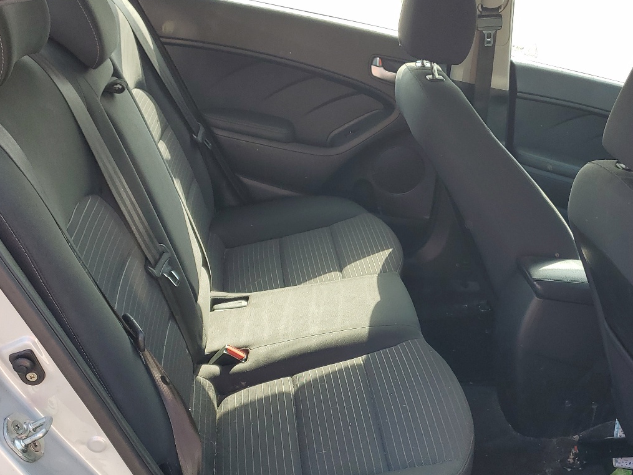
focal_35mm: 41
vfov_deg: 35.0
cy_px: 288
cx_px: 384
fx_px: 750
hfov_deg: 45.5
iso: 50
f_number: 1.5
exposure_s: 1/435
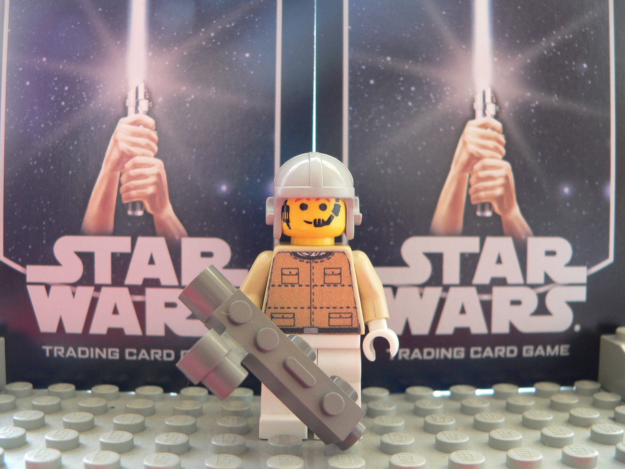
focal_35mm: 36
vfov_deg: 39.7
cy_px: 234
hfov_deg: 51.4
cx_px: 312
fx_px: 650
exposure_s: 1/4
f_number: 2.8
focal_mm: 6
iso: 80
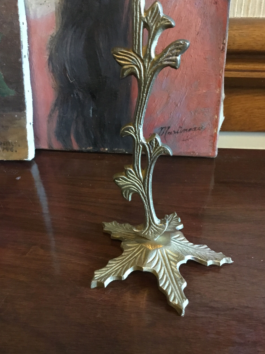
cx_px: 130
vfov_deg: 56.8
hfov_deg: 44.2
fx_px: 327
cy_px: 177
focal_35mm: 32
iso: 500
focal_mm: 3.3
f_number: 2.4
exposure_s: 1/17
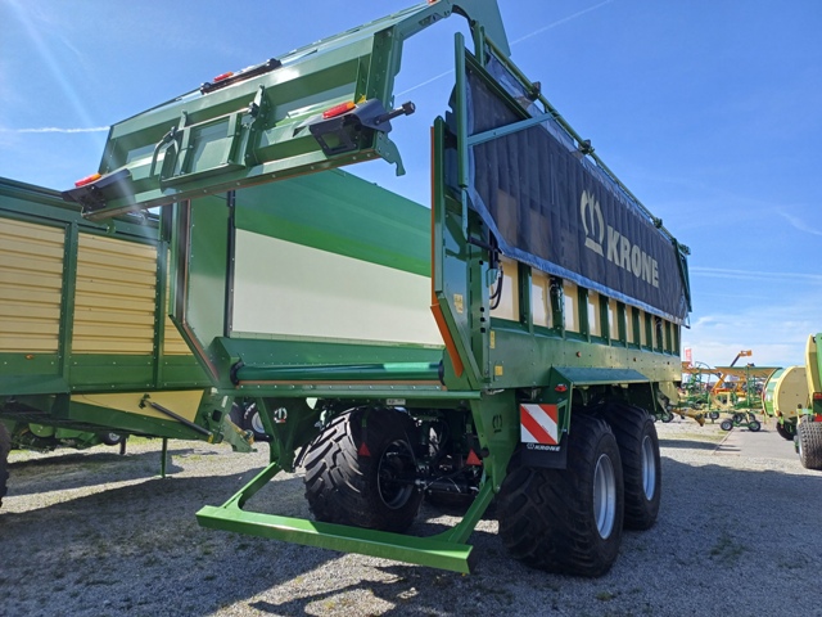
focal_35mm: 25
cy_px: 308
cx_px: 411
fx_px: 594
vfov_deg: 54.9
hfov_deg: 69.4
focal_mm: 4.65
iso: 50
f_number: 1.8
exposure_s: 1/686
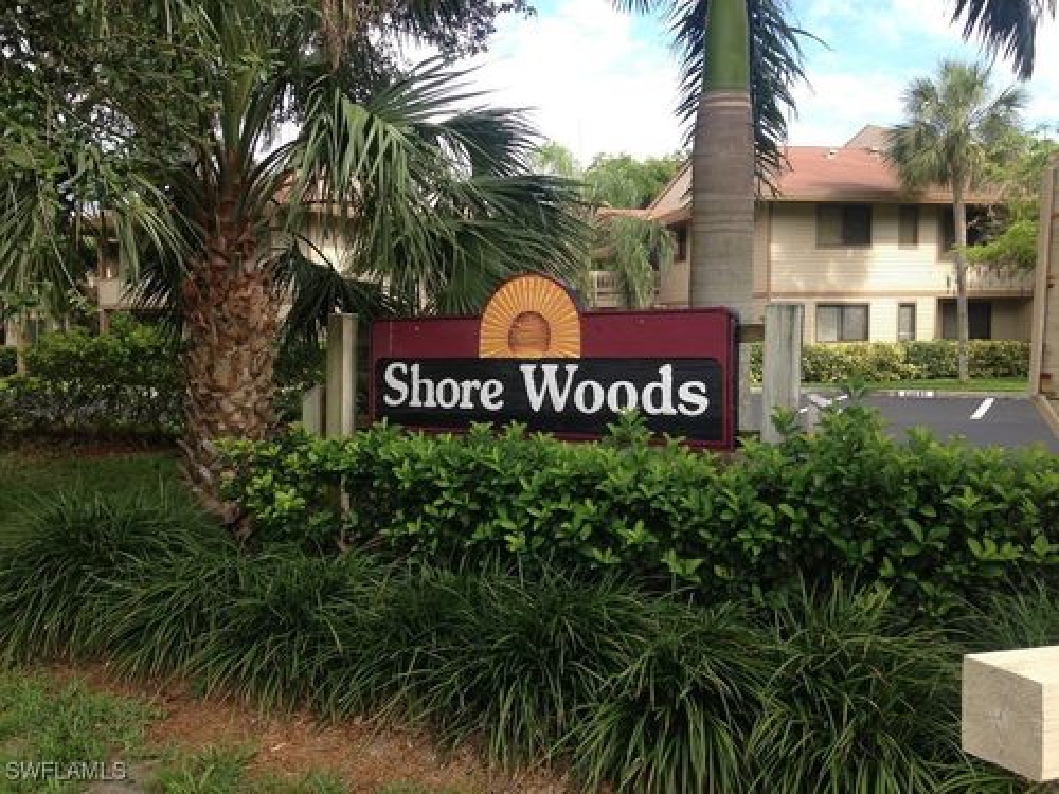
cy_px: 397
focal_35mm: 33
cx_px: 530
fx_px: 1010
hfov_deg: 55.4
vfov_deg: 42.9
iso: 50
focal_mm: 4.12
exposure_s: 1/559
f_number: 2.4
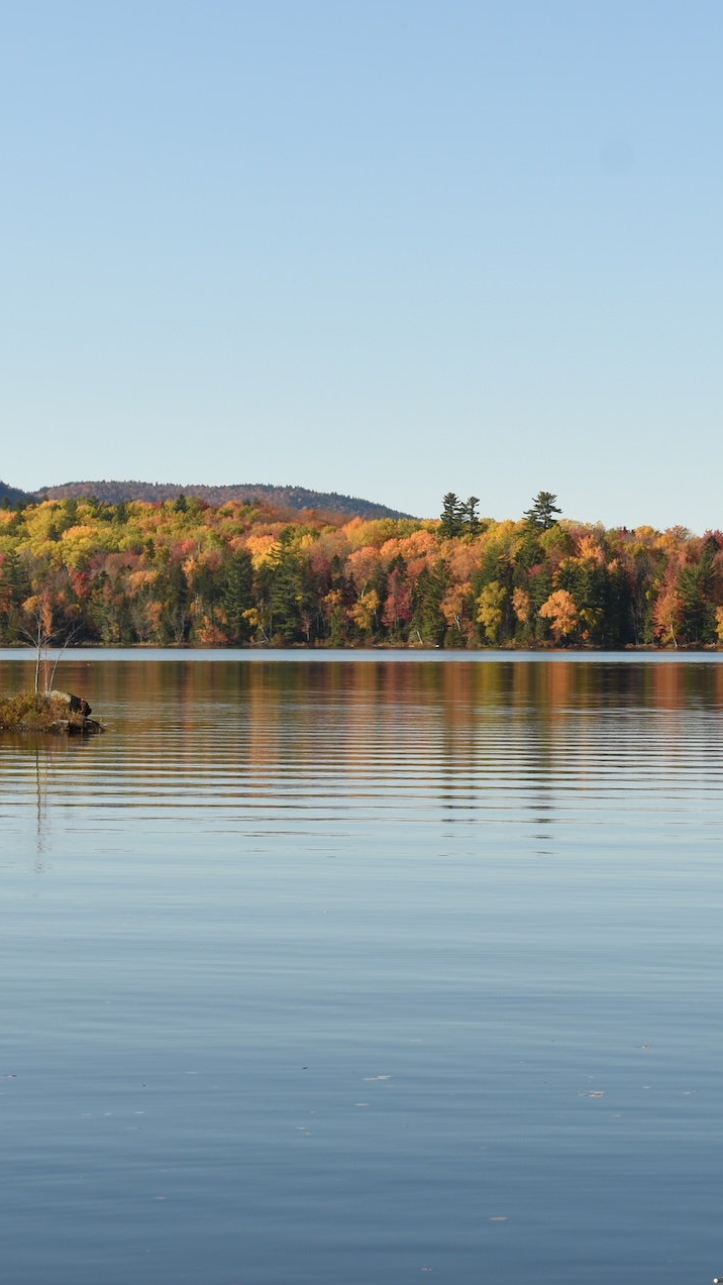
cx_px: 851
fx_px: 3715
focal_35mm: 109
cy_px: 643
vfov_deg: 19.6
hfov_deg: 10.9
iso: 100
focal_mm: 46
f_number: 9
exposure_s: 1/250
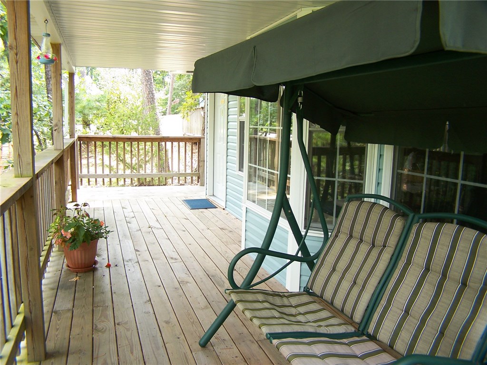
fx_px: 535
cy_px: 182
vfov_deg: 37.7
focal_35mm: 38
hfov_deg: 49.0
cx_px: 244
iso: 80
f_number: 2.8
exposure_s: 1/40
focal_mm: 6.3
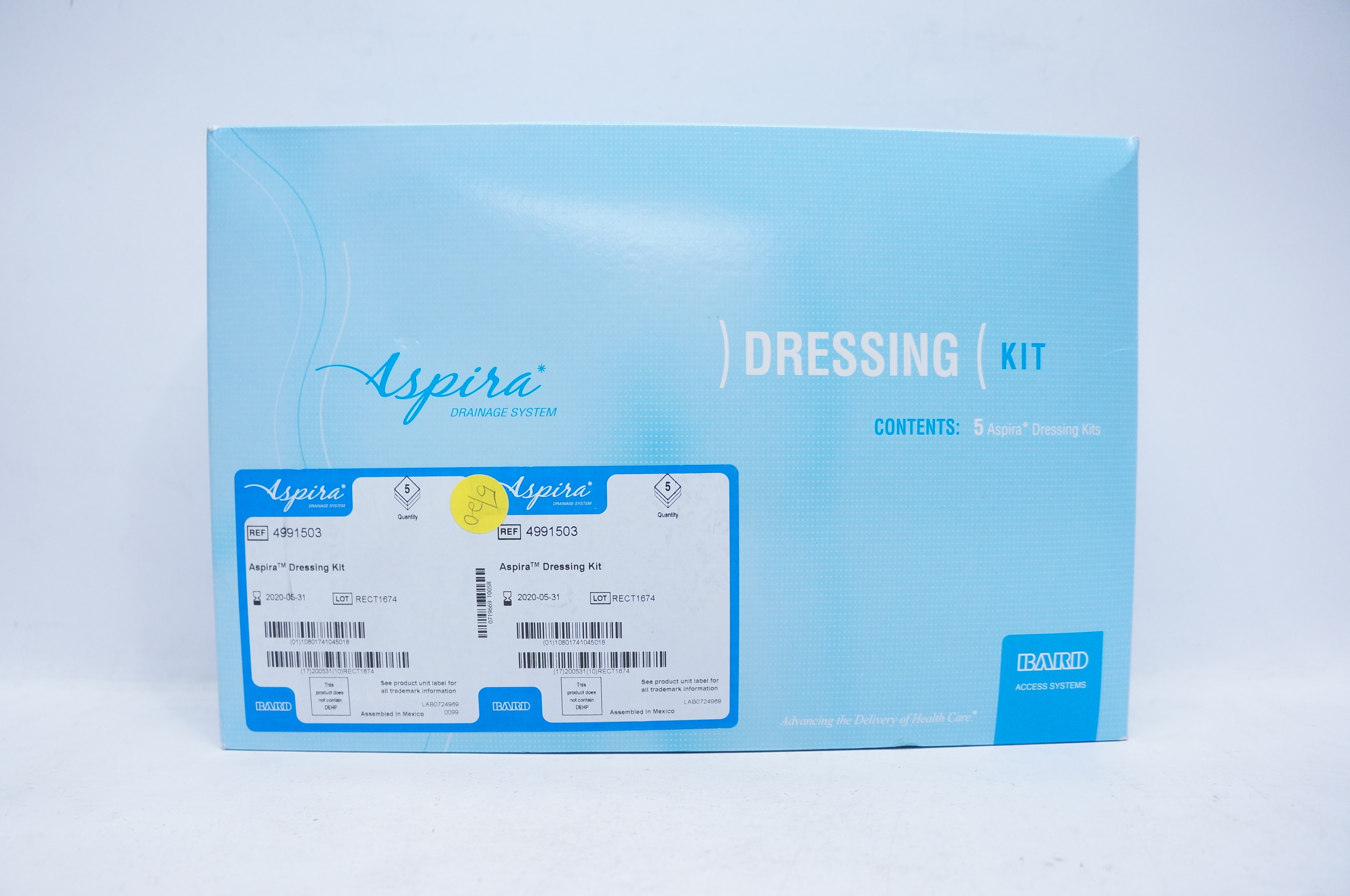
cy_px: 448
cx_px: 675
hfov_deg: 67.4
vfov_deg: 47.8
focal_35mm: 27
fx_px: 1011
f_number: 4
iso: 800
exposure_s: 1/125
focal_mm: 18
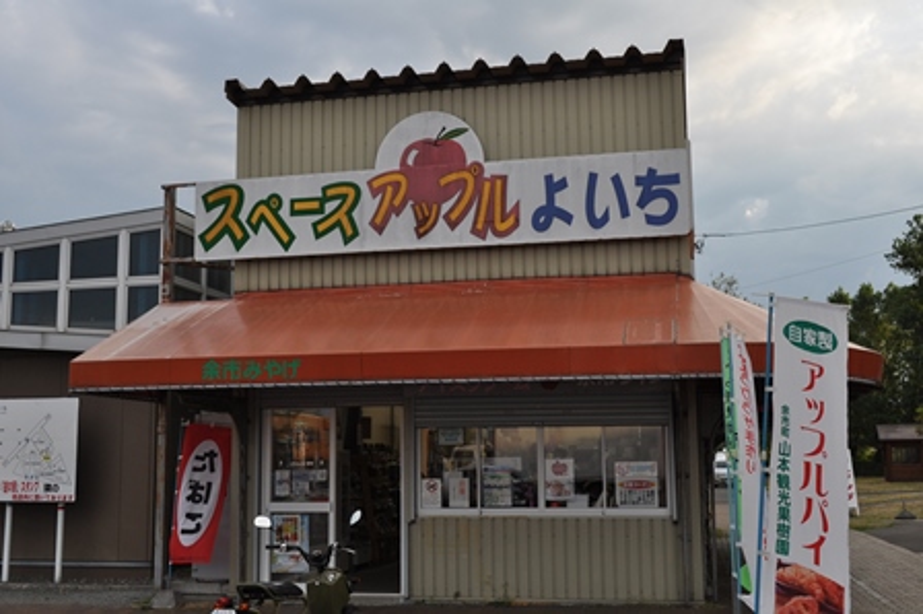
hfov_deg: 46.4
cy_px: 307
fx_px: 1076
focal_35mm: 42
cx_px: 462
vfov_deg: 31.8
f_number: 9
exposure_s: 1/320
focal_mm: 28
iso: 400
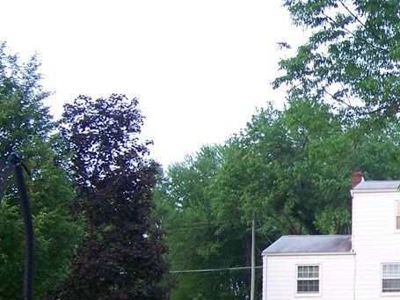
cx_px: 436
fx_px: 936
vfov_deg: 18.1
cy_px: 206
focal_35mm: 81
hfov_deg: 22.8
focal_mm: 5.85
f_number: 2.8
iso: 125
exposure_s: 1/30
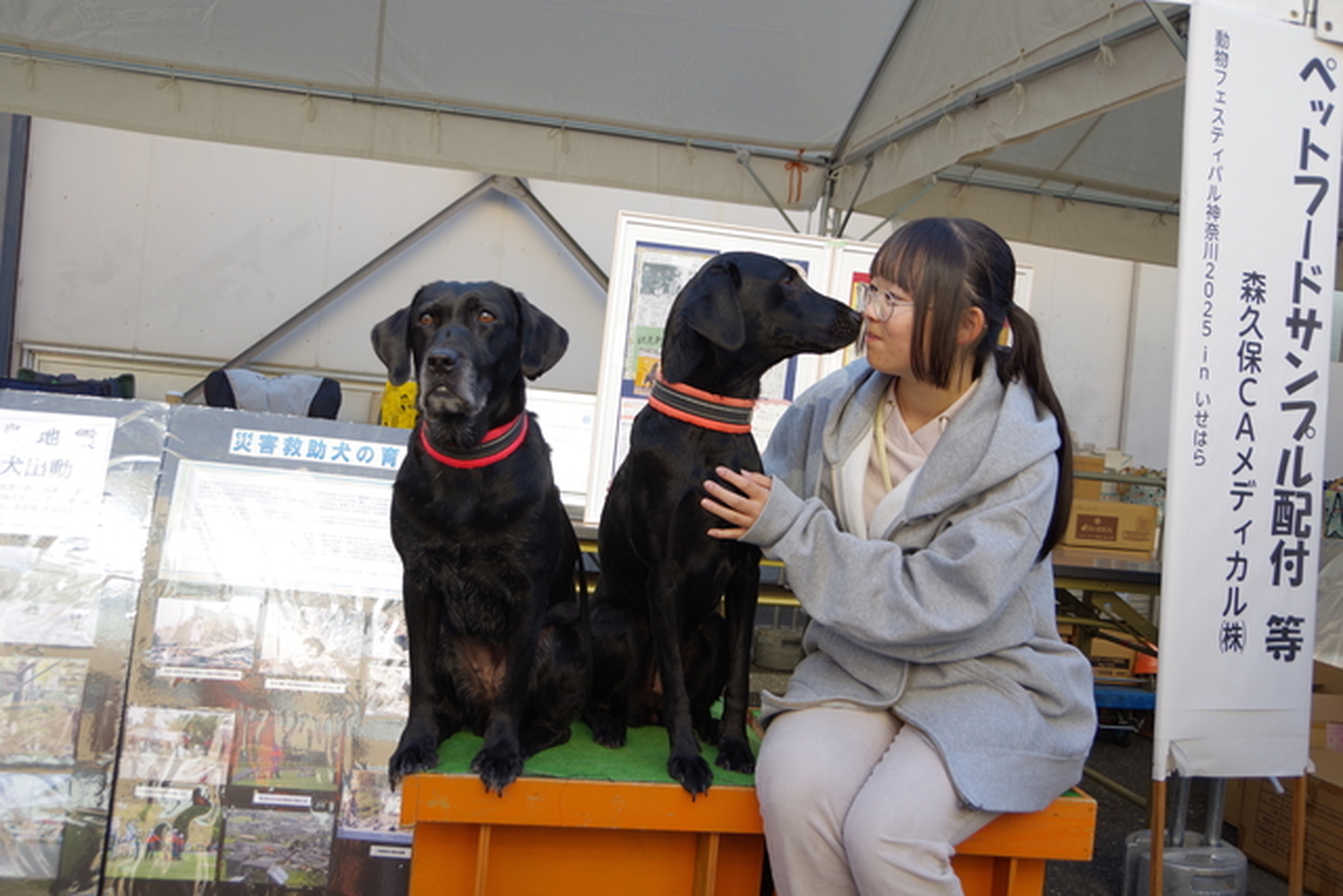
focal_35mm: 36
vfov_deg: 36.9
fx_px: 1343
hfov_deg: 53.1
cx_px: 672
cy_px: 448
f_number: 4
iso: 100
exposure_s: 1/200
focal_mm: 24
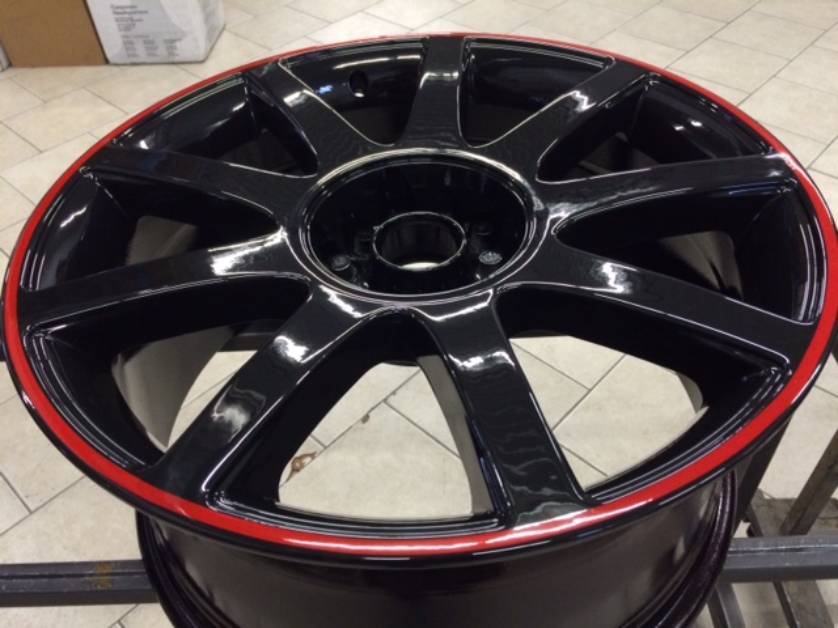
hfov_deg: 61.7
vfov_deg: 48.2
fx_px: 702
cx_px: 419
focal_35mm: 29
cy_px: 314
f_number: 2.2
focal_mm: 4.15
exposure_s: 1/24
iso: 320
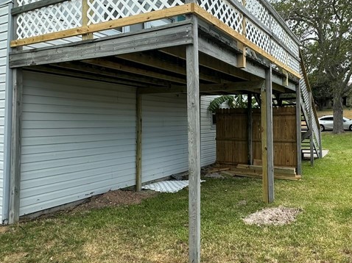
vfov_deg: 46.6
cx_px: 212
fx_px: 305
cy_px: 109
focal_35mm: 30
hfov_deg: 59.5
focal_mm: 2.22
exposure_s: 1/548
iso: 40
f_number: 2.2
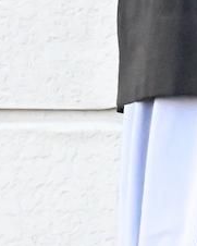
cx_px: 288
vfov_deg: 2.8
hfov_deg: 2.3
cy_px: 417
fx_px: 4988
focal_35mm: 685
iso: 25600
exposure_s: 1/1600
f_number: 10
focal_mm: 79
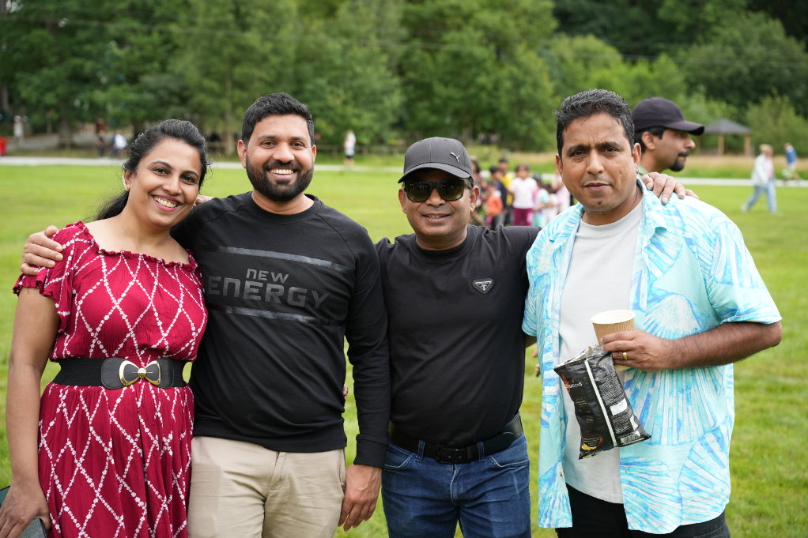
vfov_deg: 25.9
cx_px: 404
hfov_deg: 38.1
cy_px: 269
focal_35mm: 52
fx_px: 1169
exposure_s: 1/800
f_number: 3.5
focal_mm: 52.1
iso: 400
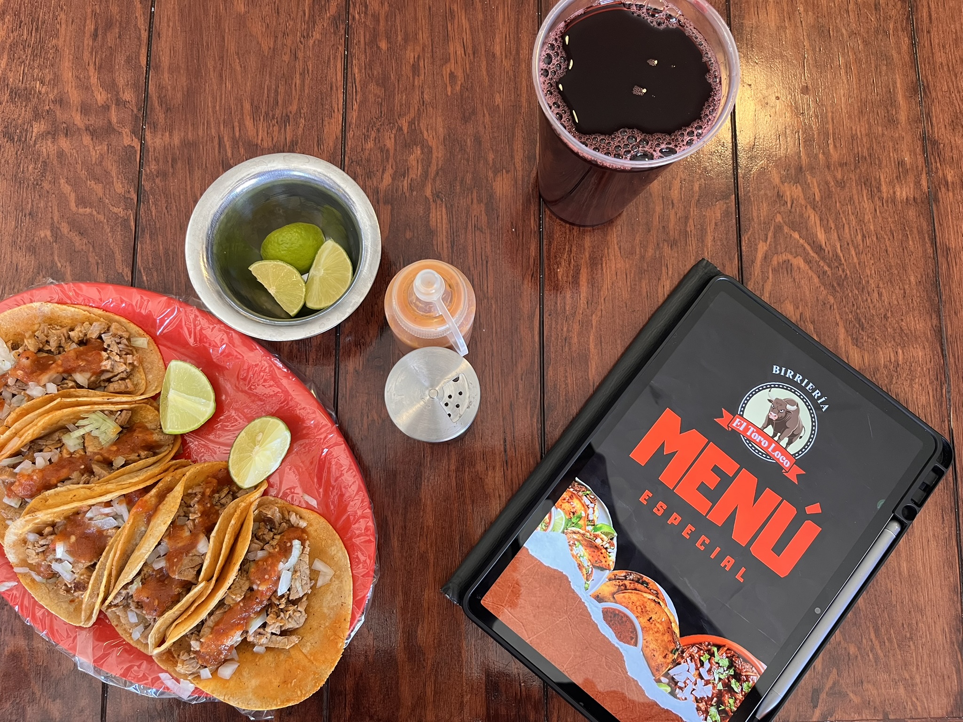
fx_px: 723
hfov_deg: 67.3
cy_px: 361
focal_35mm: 26
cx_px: 482
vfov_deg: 53.1
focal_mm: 5.1
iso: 125
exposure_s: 1/80
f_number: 1.6
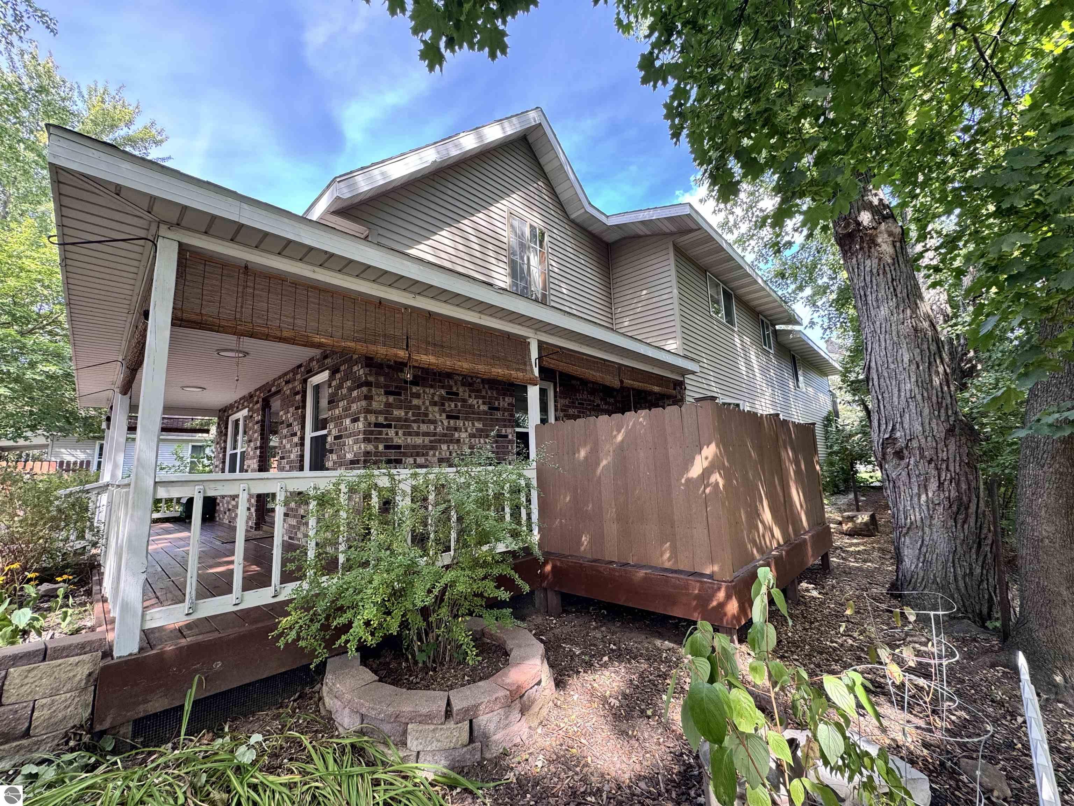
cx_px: 537
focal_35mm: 14
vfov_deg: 85.7
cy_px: 403
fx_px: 434
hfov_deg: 102.1
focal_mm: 2.22
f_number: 2.2
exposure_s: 1/99
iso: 100
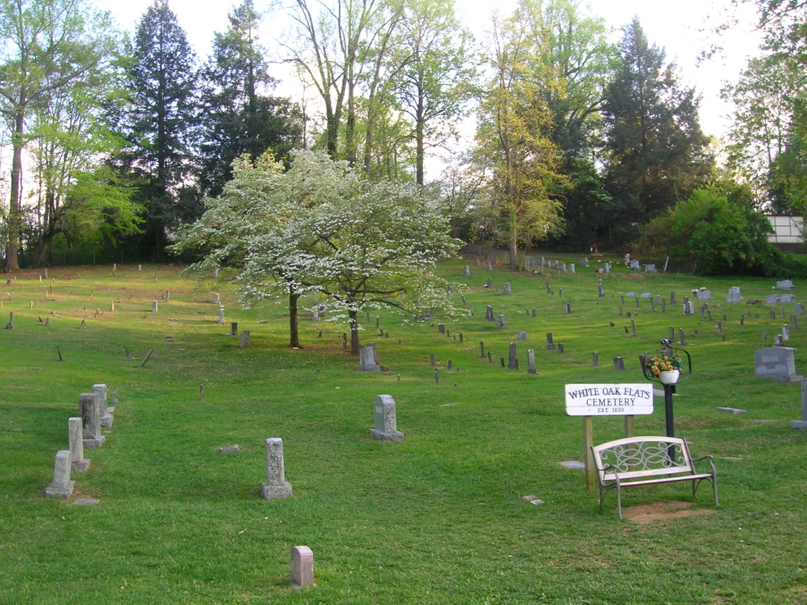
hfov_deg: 52.6
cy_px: 302
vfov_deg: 40.7
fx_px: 816
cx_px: 404
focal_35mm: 35
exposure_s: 1/34.5
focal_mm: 5.8
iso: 50
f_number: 4.9
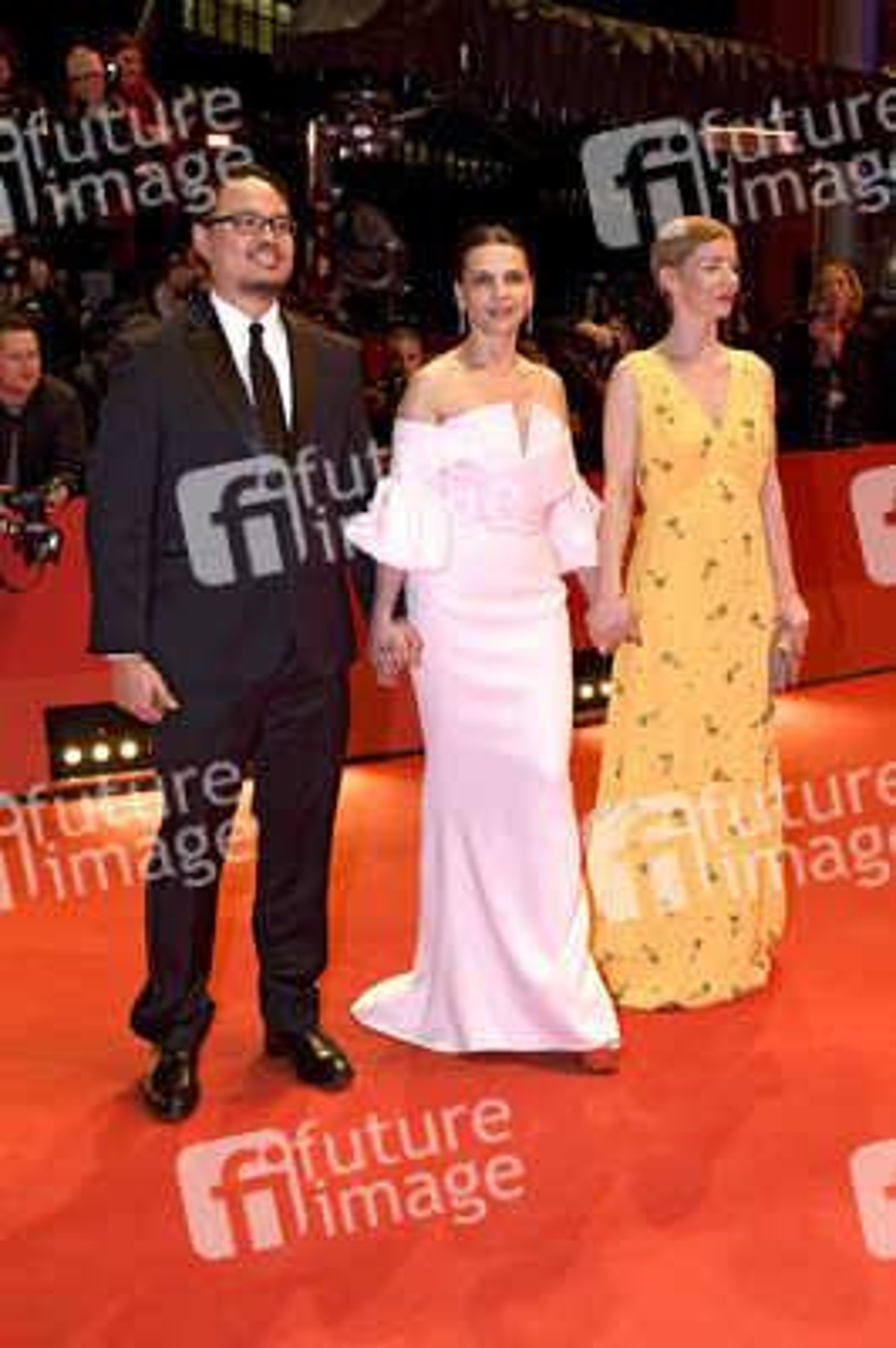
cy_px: 674
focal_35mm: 34
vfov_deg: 55.8
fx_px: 1271
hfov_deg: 38.8
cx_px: 448
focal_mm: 23
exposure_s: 1/400
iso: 1250
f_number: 5
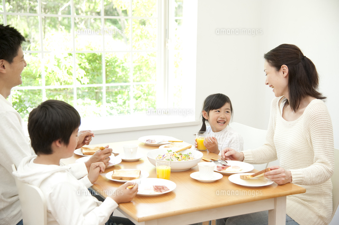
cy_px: 112
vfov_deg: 23.4
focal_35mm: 58
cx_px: 170
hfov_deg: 34.5
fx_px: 546
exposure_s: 1/125
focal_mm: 58
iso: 640
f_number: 4.5
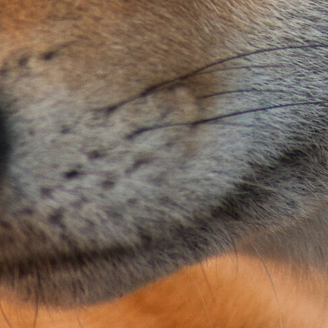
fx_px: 14247
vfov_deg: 1.3
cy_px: -164
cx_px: 226
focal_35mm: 1329
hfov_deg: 1.3
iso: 1250
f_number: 4.8
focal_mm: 210
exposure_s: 1/1600
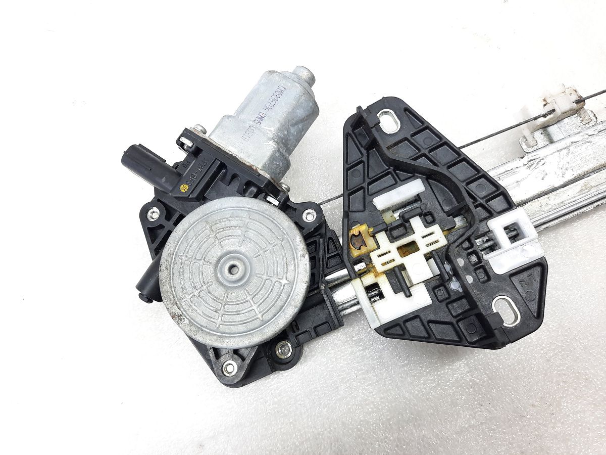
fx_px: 438
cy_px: 228
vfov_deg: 54.9
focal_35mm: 25
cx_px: 303
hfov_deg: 69.4
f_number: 2
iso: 125
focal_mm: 4.6
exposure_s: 1/50
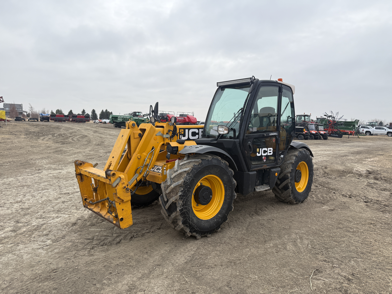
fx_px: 272
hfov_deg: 71.6
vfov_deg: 56.8
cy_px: 147
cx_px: 196
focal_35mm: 24
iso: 100
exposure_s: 1/2299
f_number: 1.78
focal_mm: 6.76
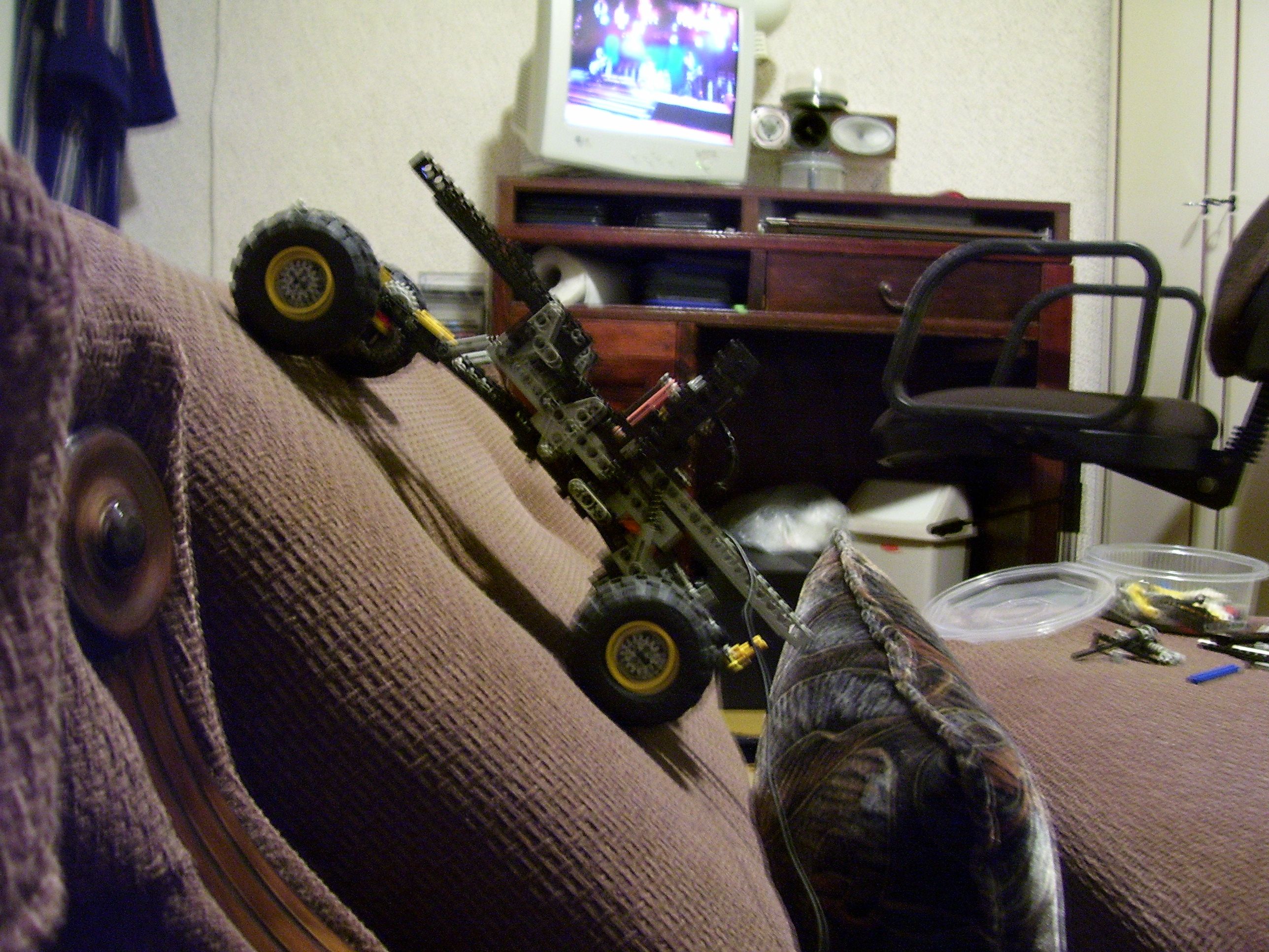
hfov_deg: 54.0
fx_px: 1246
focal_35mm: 34
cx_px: 634
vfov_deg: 41.8
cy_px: 476
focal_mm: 5.6
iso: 160
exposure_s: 1/2
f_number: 2.7
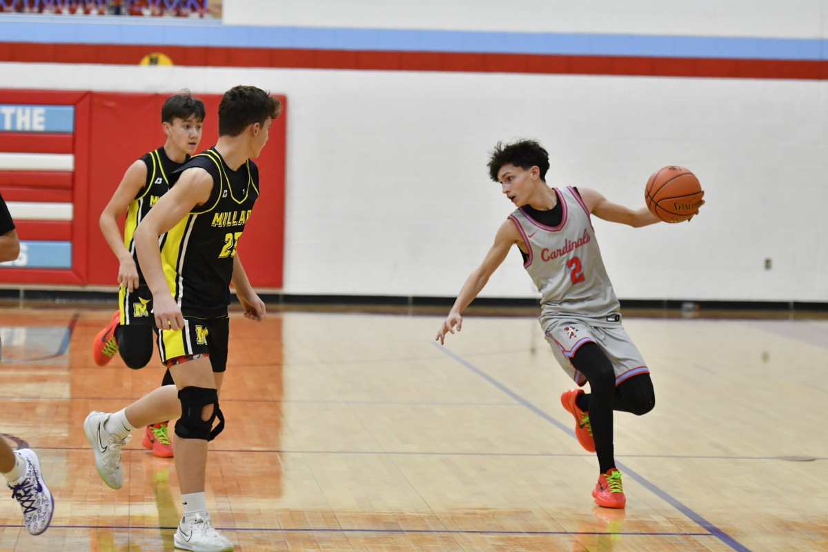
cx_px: 414
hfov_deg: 14.9
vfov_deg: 9.9
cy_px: 276
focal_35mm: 138
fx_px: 3174
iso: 2500
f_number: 2.8
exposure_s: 1/1000
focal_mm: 92
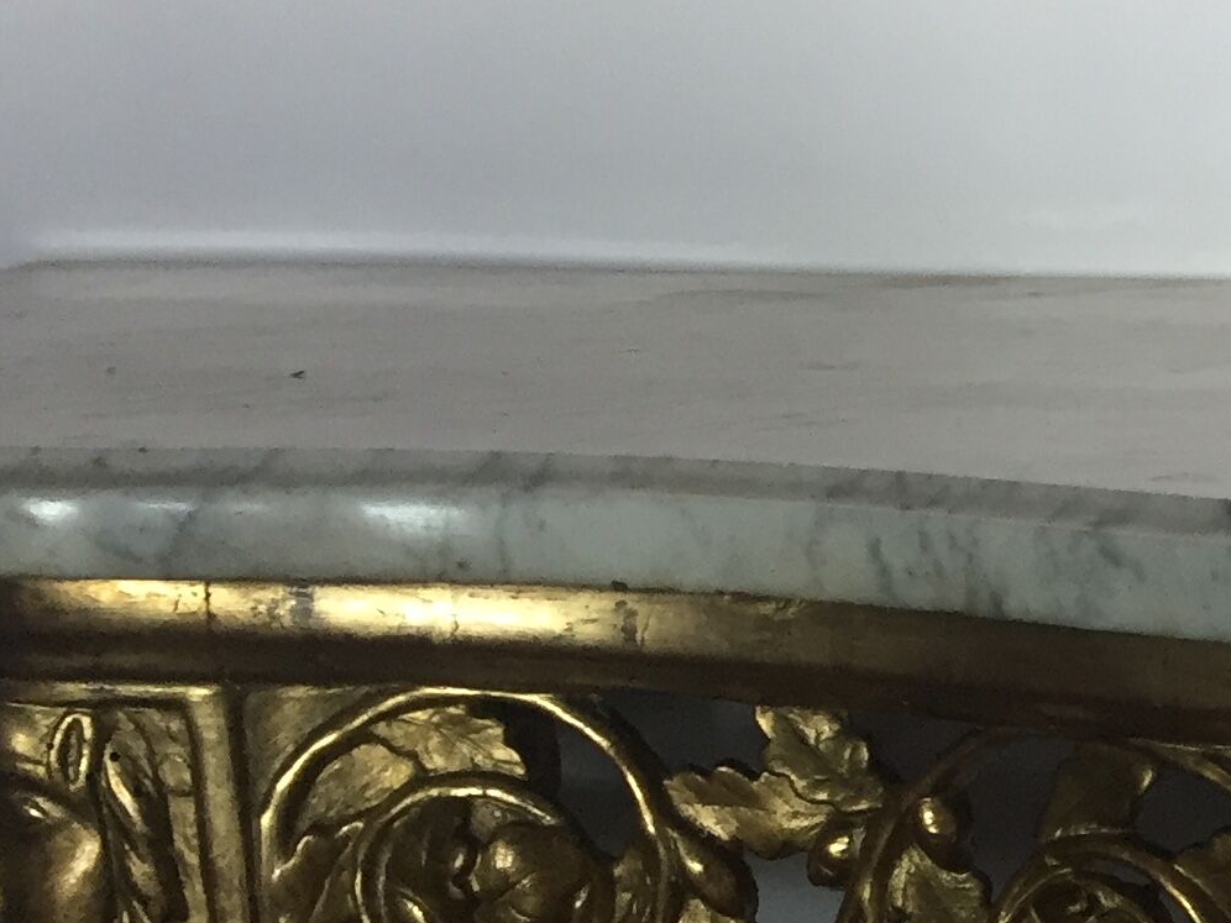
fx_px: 3378
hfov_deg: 18.2
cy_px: 971
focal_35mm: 95
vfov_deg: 15.2
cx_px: 1876
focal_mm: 4.15
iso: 80
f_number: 2.2
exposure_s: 1/33
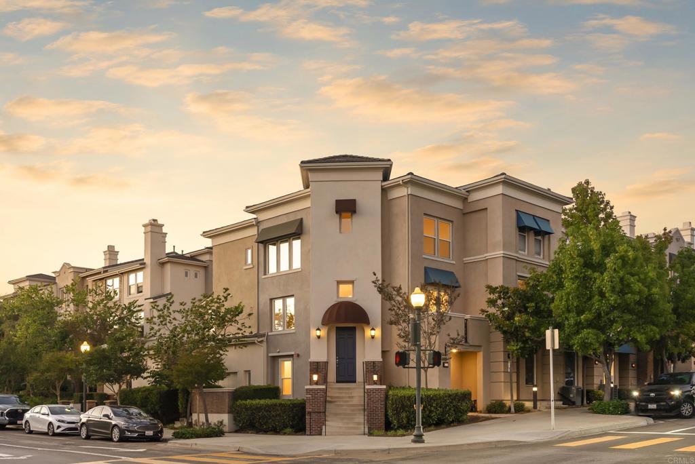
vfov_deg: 37.9
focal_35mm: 35
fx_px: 676
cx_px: 348
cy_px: 232
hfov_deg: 54.4
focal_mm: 35
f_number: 7.1
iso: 800
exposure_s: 1/15
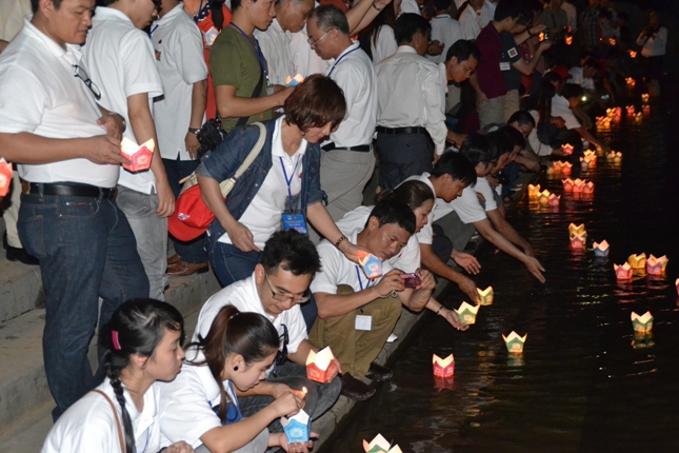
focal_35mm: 63
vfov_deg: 21.6
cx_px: 340
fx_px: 1188
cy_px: 226
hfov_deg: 31.9
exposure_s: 1/60
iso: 3200
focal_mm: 42
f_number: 4.5
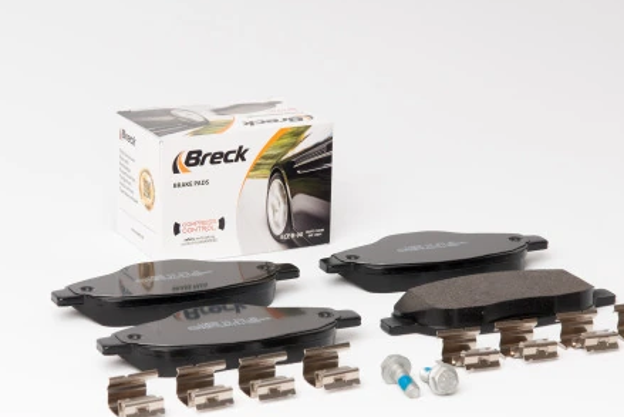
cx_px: 318
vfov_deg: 11.1
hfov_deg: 16.6
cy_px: 253
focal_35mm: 123
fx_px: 2133
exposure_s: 1/200
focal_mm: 60
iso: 100
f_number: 13
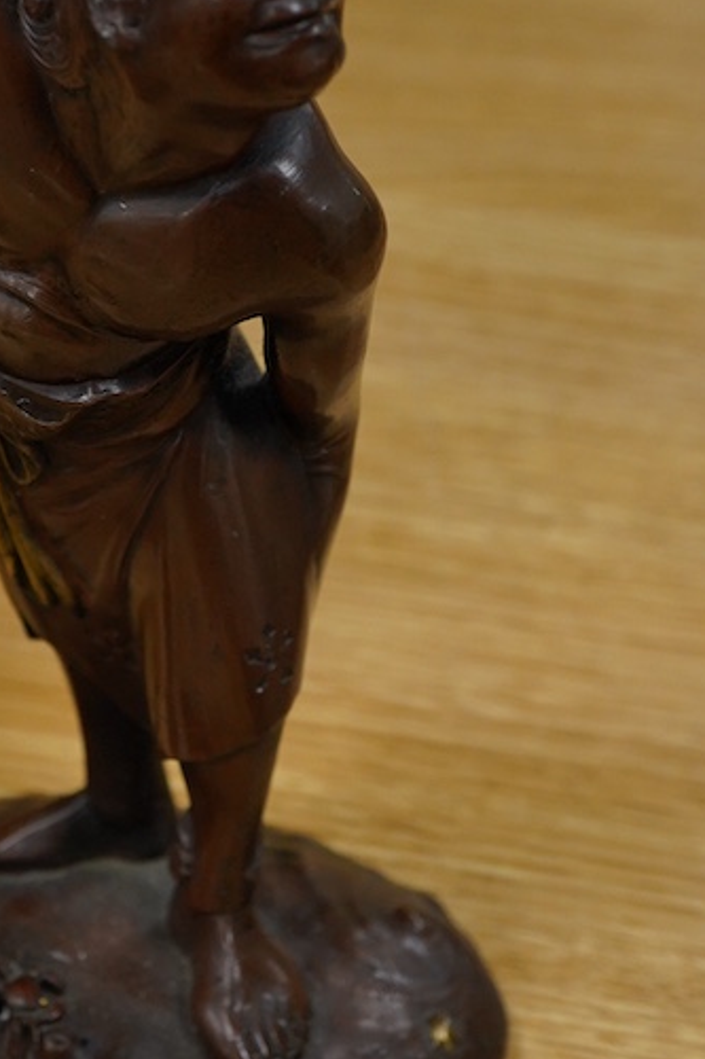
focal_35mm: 81
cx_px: 184
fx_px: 2381
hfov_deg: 16.8
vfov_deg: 25.0
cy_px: 419
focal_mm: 30
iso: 1250
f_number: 9
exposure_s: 1/125
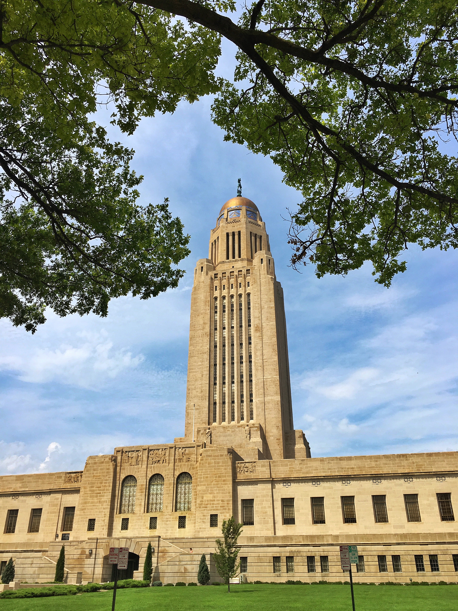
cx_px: 229
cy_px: 306
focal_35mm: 29
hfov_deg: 48.2
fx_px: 512
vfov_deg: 61.7
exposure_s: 1/1876
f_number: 2.2
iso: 25
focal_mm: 4.15
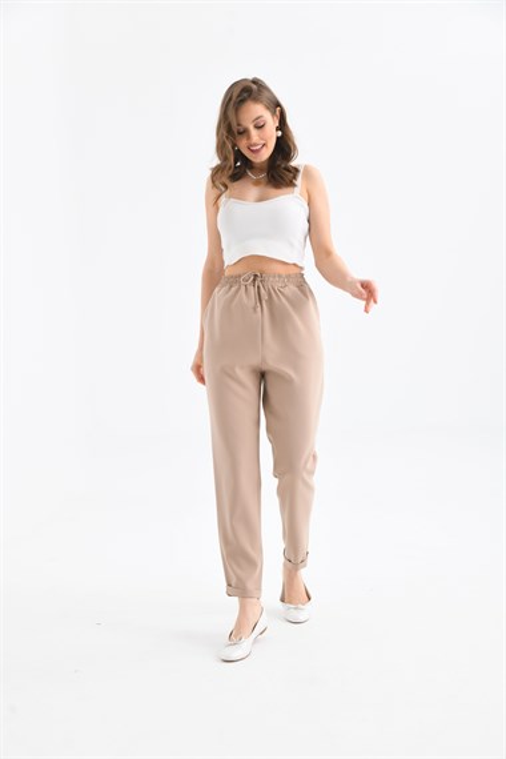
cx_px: 253
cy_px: 380
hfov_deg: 28.1
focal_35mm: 48
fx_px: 1012
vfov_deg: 41.1
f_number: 6.3
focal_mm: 48
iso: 160
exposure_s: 1/125
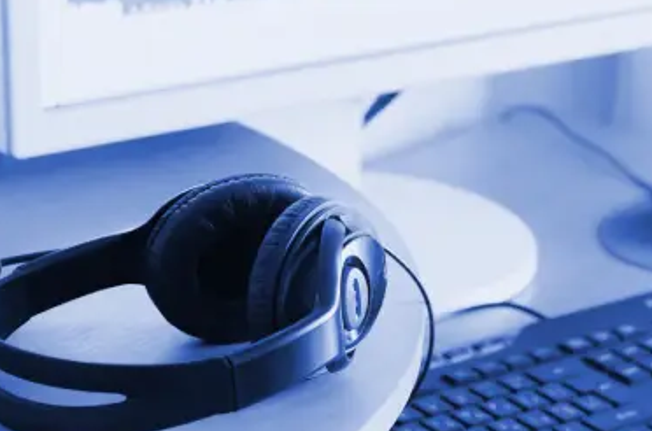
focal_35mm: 121
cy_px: 218
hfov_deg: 17.0
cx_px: 391
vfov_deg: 11.3
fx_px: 2186
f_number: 4.5
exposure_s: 1/1.67
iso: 100
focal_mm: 50
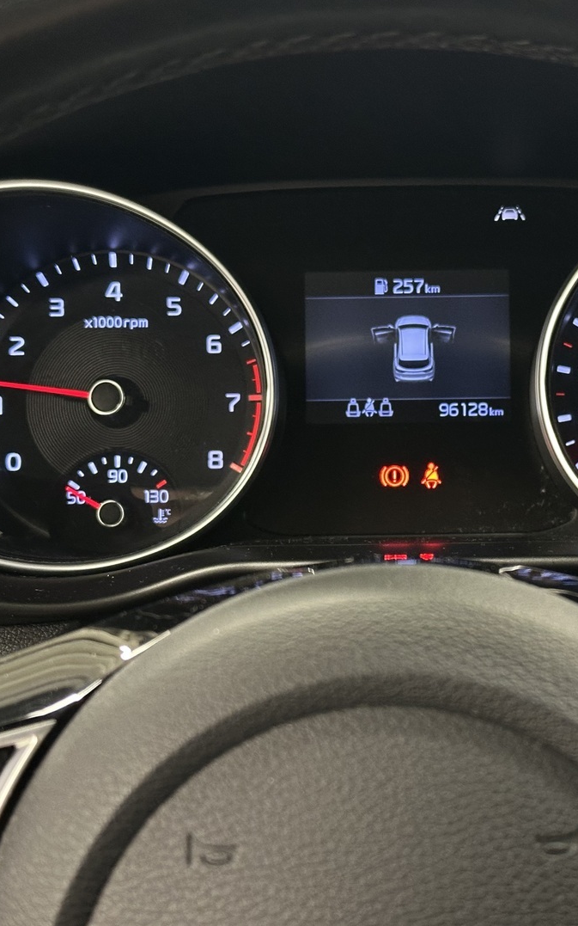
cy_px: 463
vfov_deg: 30.2
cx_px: 404
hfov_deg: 19.1
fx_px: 1714
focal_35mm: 68
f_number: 1.78
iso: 320
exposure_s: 1/33
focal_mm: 6.86
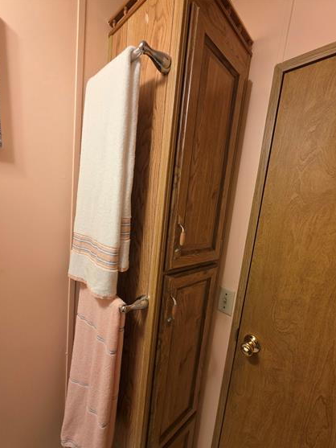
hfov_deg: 85.6
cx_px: 175
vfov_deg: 101.9
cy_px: 239
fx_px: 181
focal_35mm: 14
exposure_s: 1/60
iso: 160
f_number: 1.9
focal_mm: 2.2
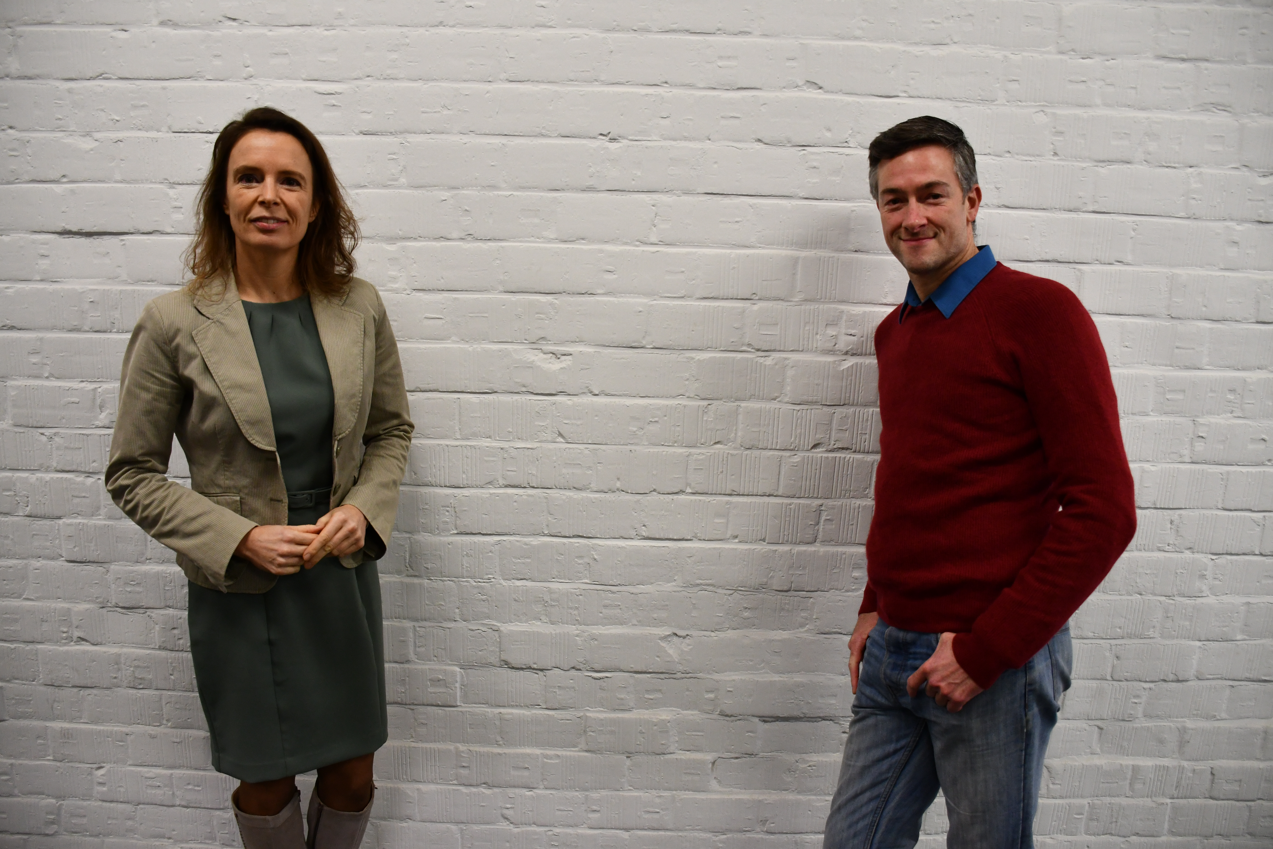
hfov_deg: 67.4
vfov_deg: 47.9
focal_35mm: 27
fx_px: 955
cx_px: 636
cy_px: 424
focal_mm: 18
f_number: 3.5
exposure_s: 1/125
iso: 1250
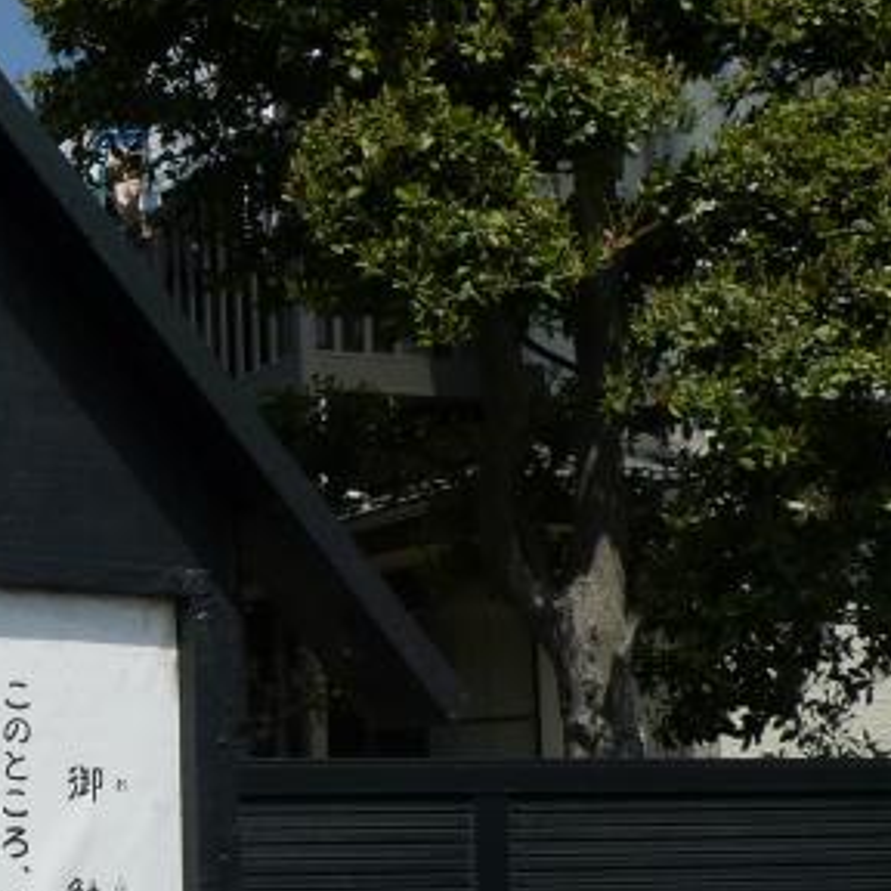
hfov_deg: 25.4
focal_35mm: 59
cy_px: 631
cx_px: -238
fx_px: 1718
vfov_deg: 28.8
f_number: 5
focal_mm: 5.1
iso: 80
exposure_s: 1/800
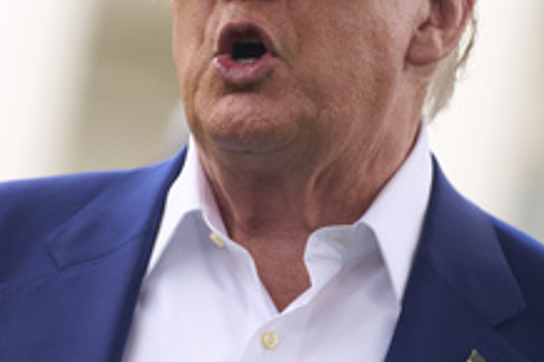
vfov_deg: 3.3
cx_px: 307
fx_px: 6327
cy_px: 121
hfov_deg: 4.9
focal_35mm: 419
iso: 400
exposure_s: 1/1000
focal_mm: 178
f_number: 4
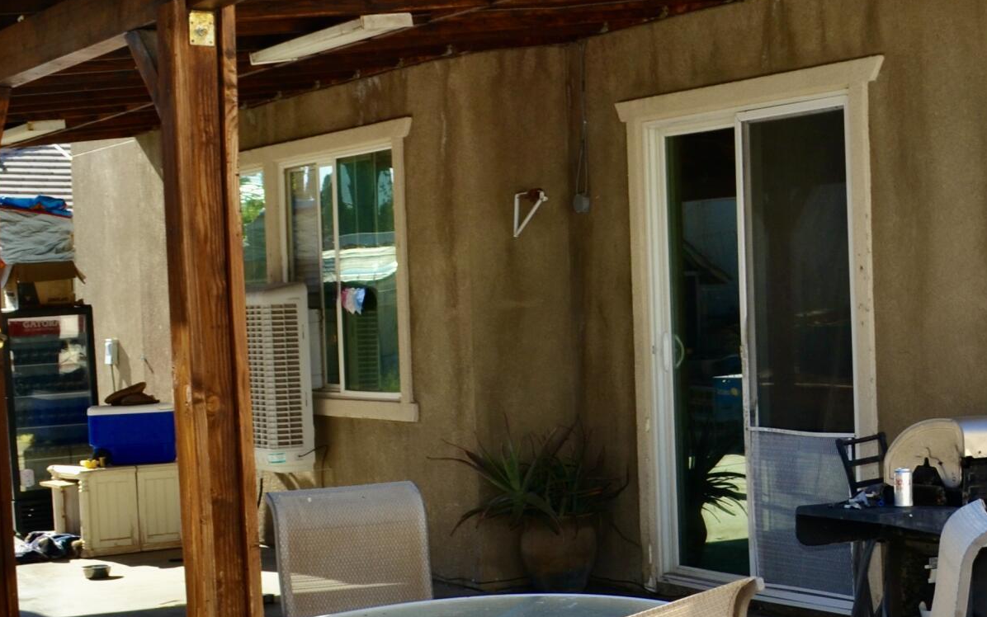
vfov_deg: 18.9
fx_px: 1856
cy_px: 380
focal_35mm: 69
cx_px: 969
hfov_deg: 28.1
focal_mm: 18
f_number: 7.1
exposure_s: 1/200
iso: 100
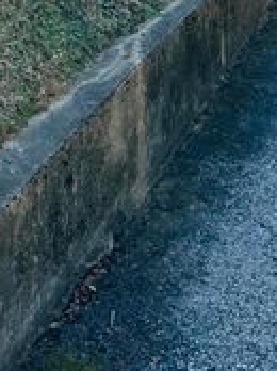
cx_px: -70
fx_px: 984
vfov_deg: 17.4
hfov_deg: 15.4
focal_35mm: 92
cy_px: -295
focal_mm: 6.86
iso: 80
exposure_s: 1/2028
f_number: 1.78
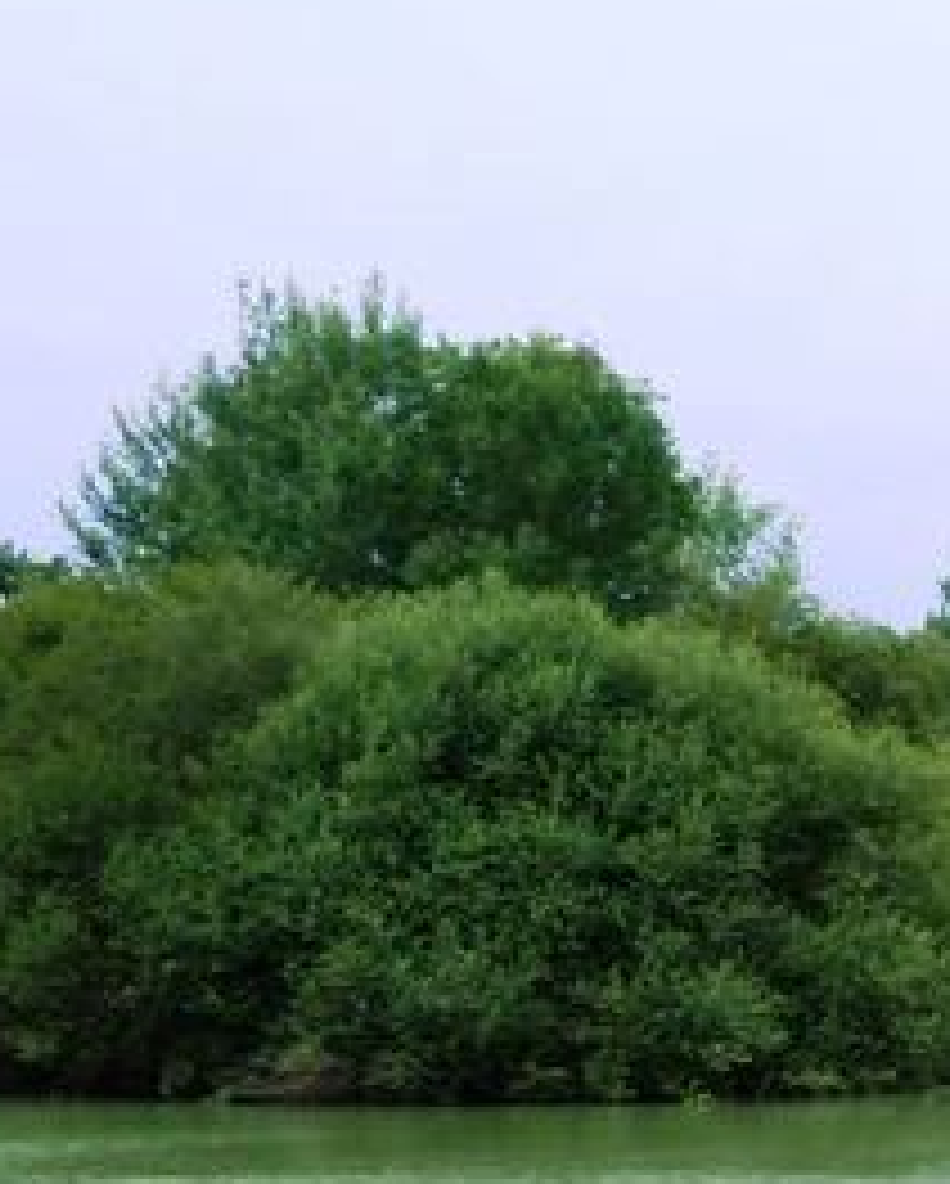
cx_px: 1688
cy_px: 1071
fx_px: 3123
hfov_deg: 15.1
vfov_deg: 21.0
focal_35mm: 89
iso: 80
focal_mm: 5.3
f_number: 5
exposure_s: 1/250
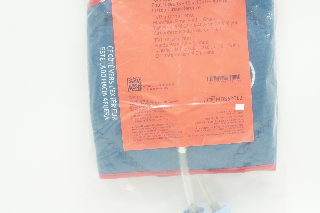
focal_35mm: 67
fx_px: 594
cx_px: 184
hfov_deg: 30.1
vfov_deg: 20.3
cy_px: 81
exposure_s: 1/15
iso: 400
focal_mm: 25
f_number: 9
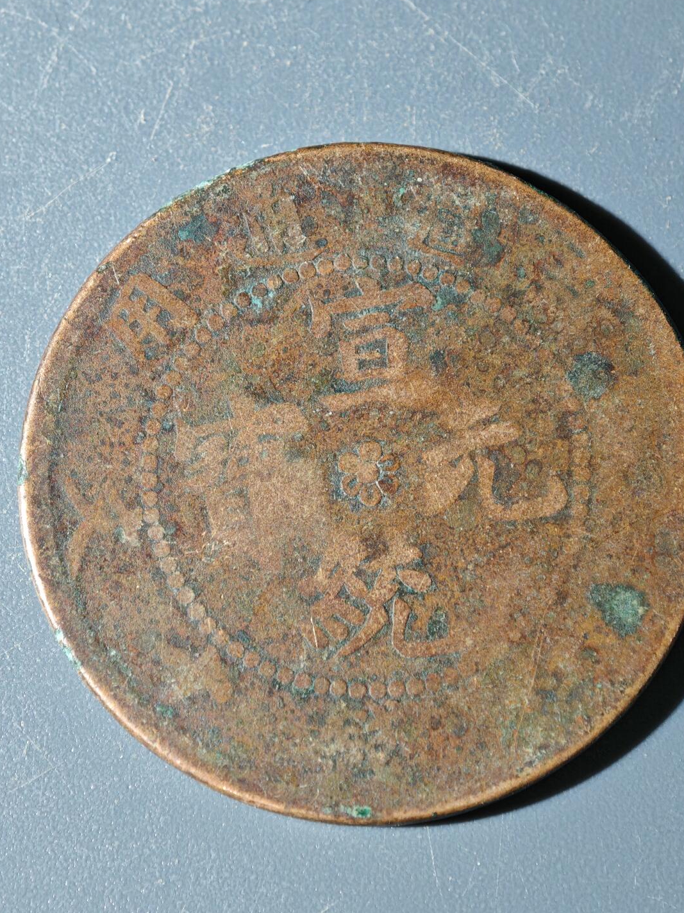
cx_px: 337
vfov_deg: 22.8
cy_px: 475
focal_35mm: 86
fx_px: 2266
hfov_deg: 17.2
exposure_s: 1/100
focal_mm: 9
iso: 640
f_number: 2
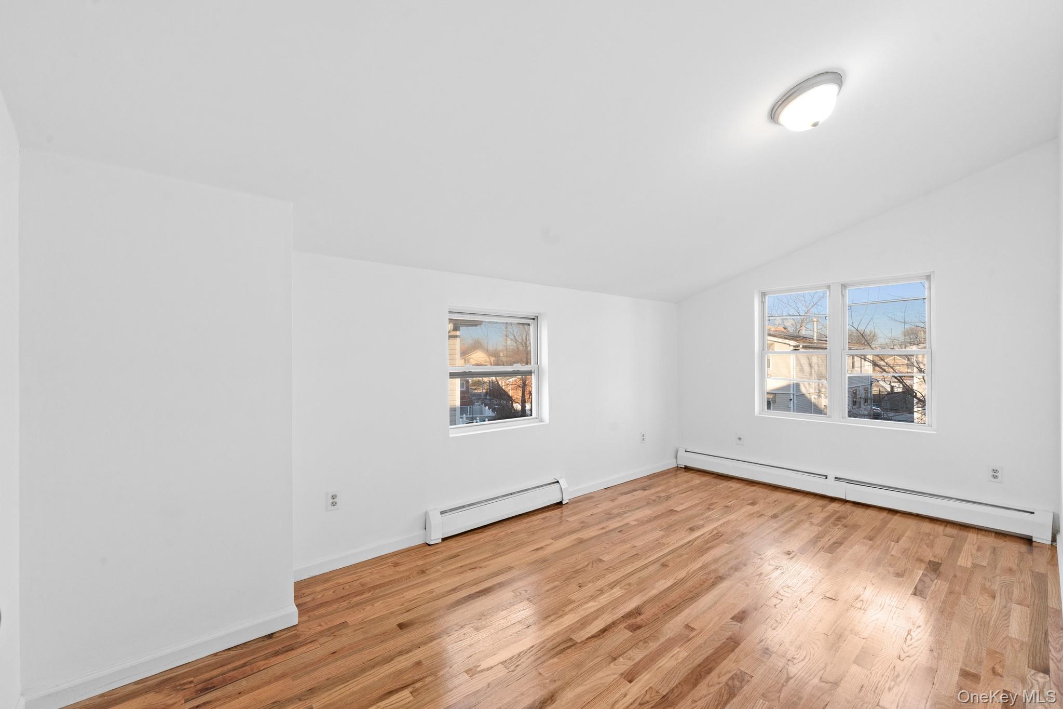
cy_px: 354
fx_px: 413
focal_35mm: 14
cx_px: 532
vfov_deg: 81.2
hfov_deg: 104.3
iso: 640
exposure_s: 1/13
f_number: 10
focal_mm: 14
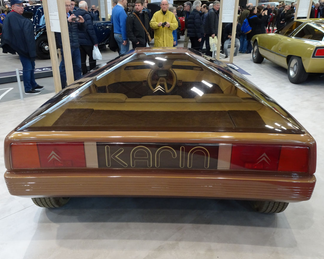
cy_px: 131
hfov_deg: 60.4
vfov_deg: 49.9
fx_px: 278
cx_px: 156
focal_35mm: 29
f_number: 3.5
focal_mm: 4.6
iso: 250
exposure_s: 1/30
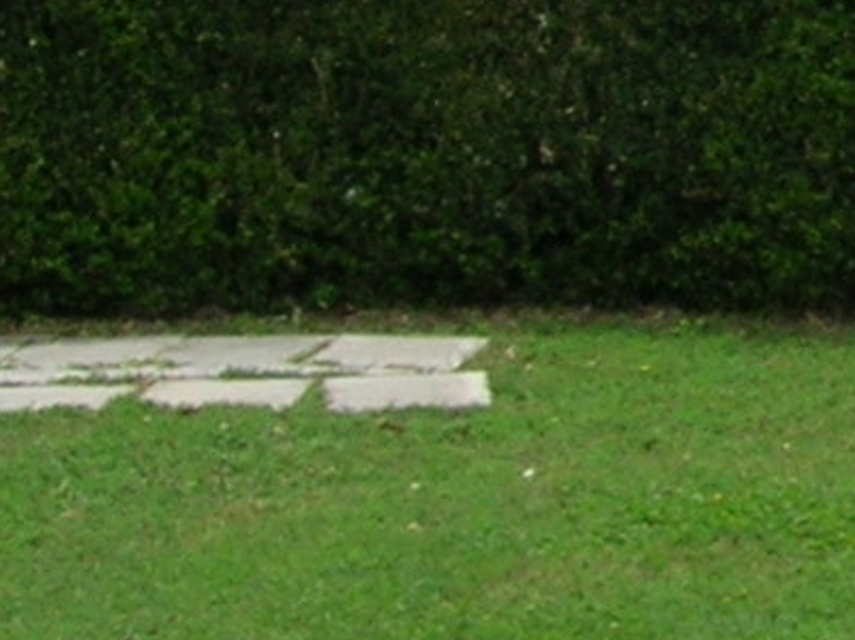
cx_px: 2304
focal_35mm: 221
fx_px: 5457
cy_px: -706
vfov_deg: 6.5
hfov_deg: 8.0
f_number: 4.9
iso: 50
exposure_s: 1/394
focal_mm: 5.7
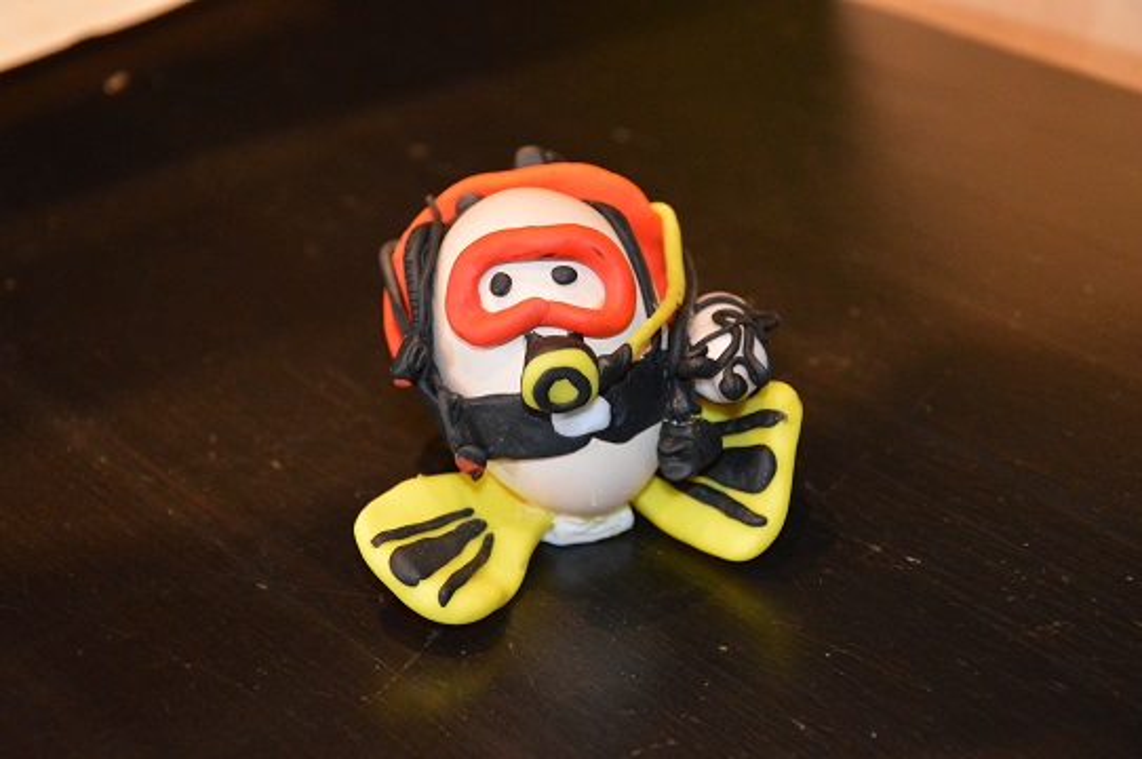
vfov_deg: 17.4
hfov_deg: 26.0
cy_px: 380
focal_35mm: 78
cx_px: 571
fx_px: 2471
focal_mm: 52
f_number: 5
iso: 3200
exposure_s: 1/60
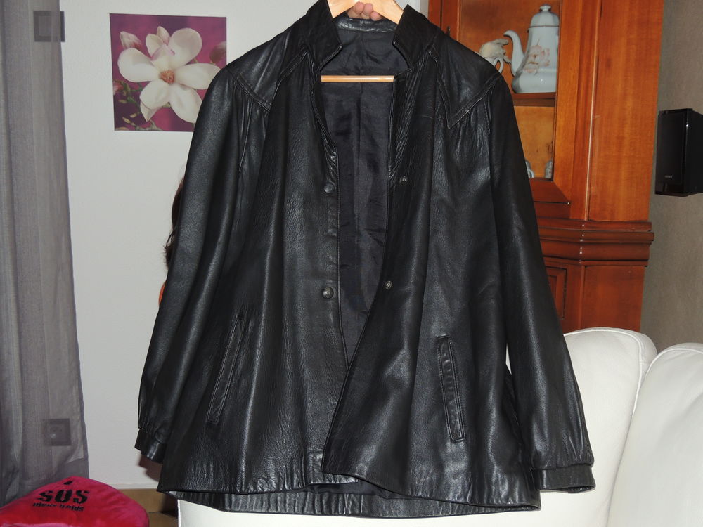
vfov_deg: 40.7
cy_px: 264
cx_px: 352
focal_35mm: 35
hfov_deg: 52.6
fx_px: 711
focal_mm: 6.2
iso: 200
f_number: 3.3
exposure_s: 1/30
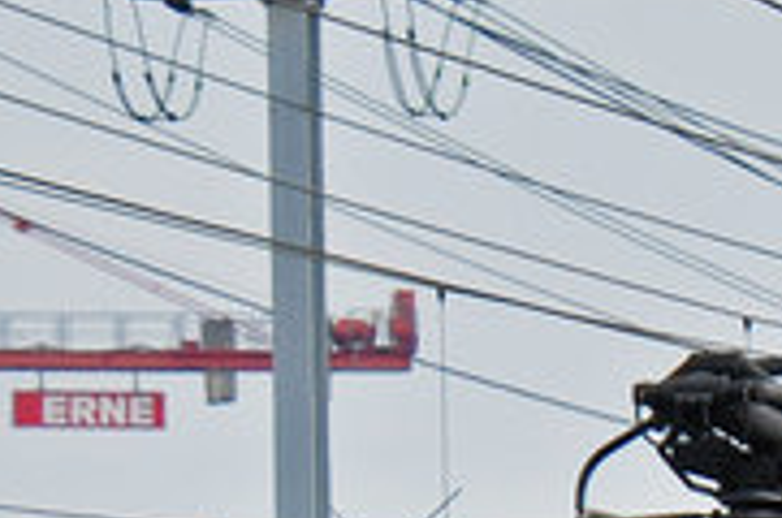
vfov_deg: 2.0
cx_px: 1439
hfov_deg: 2.9
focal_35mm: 697
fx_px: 15114
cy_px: 1120
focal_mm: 70
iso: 250
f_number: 5.6
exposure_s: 1/1000
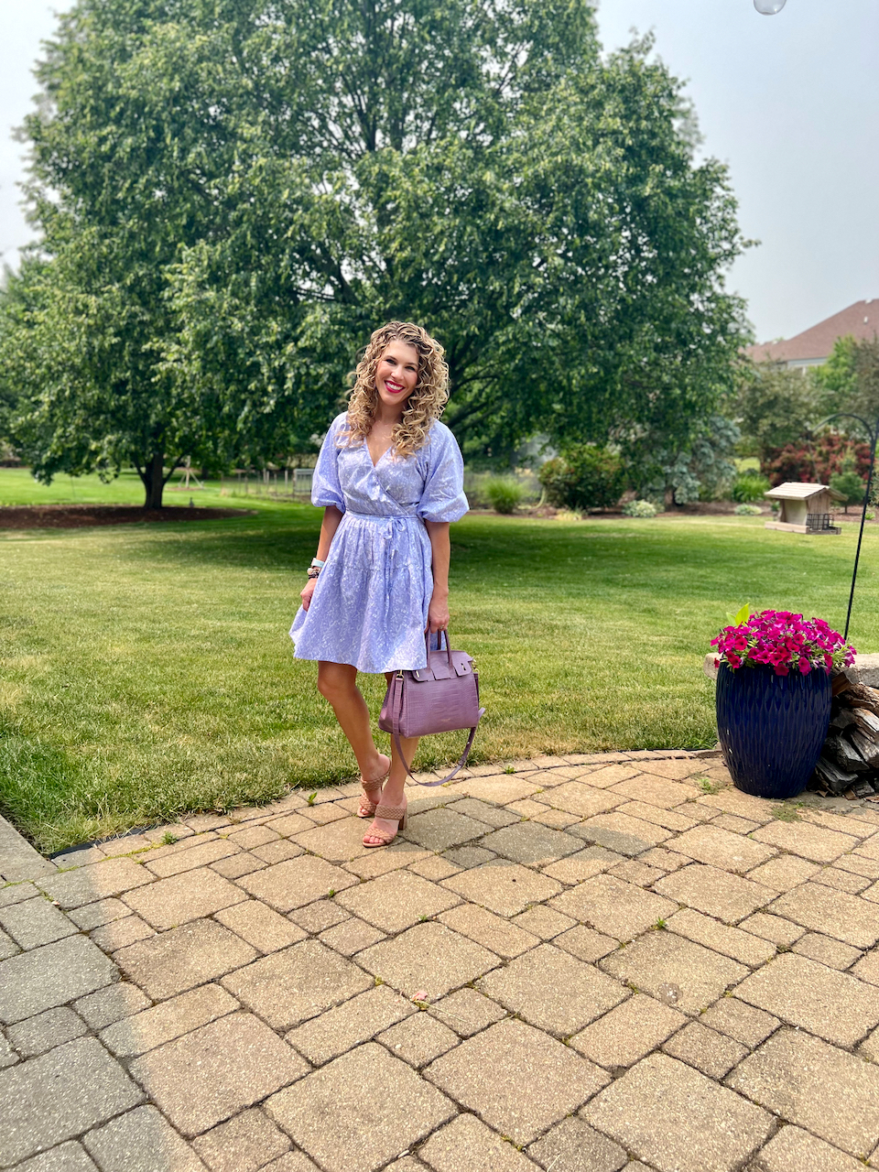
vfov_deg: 67.3
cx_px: 440
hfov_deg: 53.1
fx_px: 880
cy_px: 586
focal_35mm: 26
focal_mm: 5.7
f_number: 1.5
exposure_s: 1/1901
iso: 50
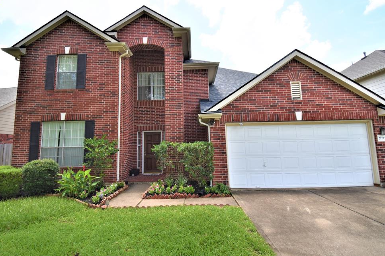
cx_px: 188
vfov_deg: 66.6
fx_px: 195
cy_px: 123
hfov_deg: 89.2
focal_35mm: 18
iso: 100
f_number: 6.3
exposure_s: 1/200
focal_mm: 11.5
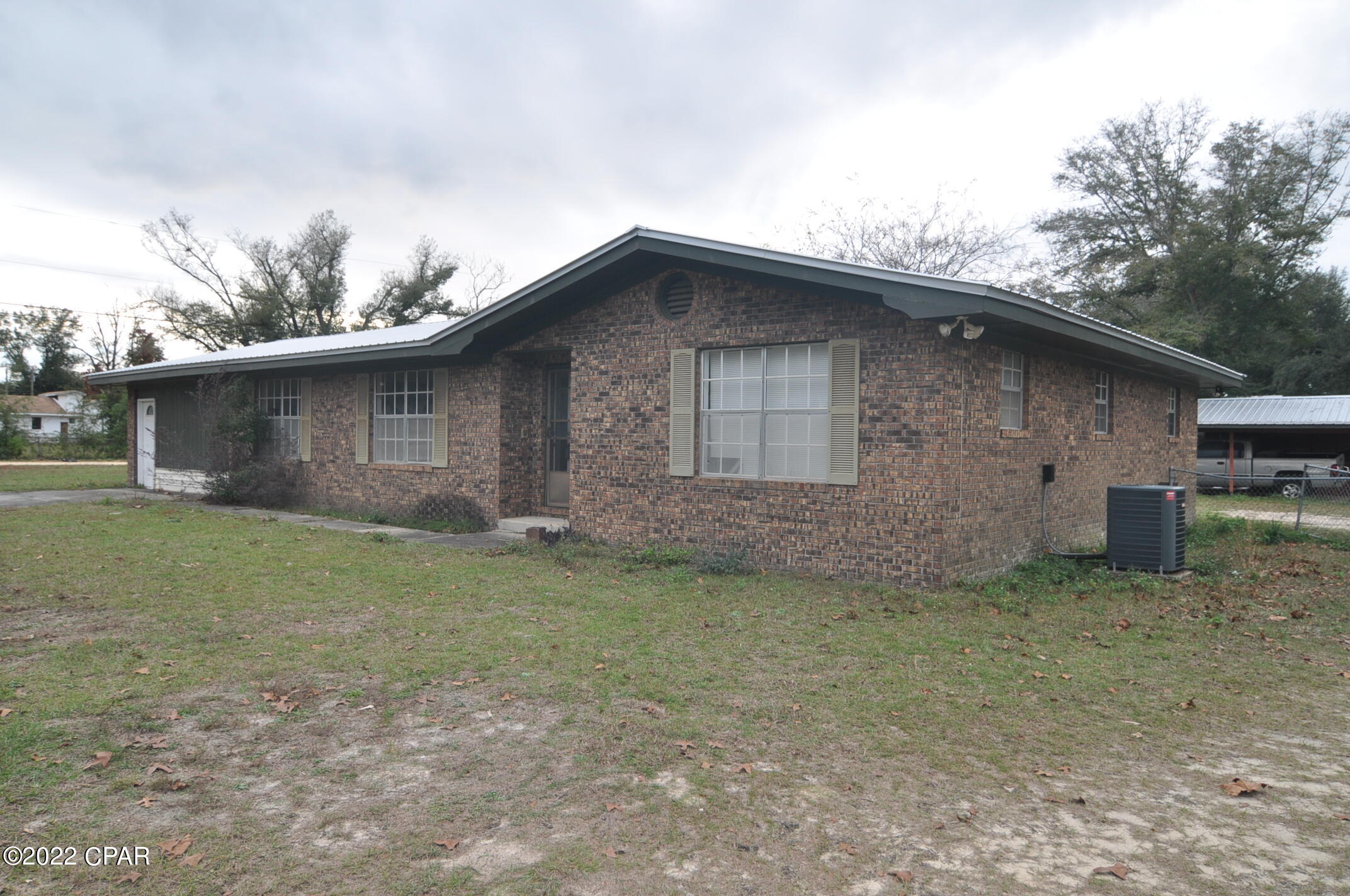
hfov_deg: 73.8
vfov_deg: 53.0
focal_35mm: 24
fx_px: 899
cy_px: 448
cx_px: 675
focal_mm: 16
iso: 250
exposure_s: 1/200
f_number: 4.5
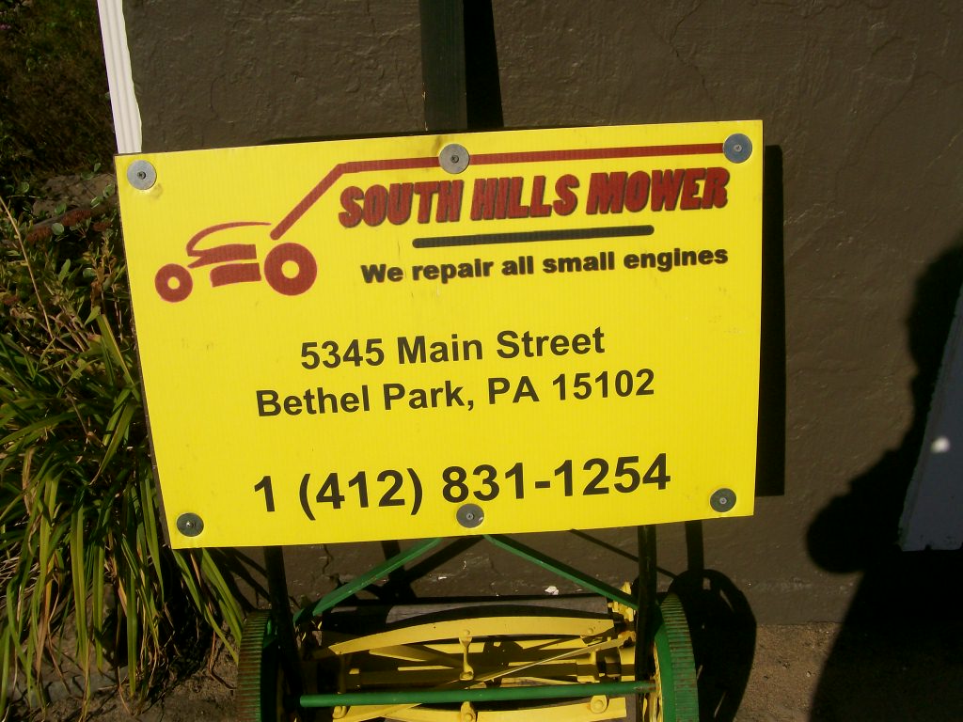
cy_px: 361
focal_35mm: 36
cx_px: 482
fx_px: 1002
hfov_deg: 51.4
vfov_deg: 39.7
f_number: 4.8
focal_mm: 6
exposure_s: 1/1401
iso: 80
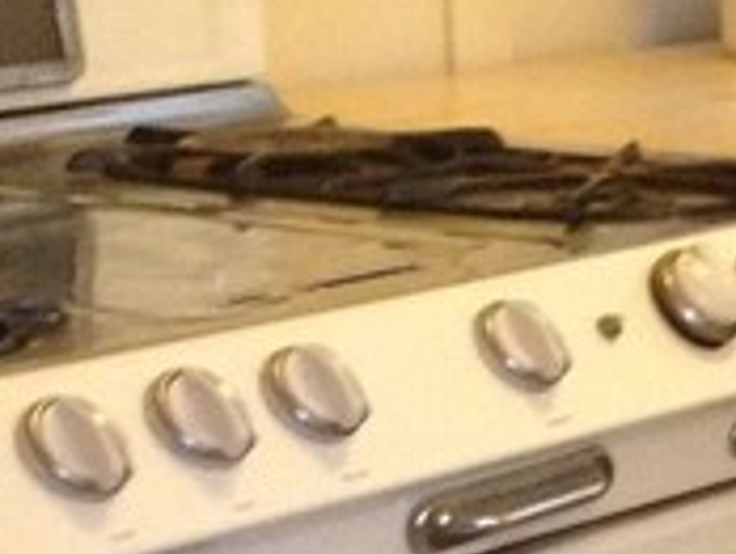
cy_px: 516
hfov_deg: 9.3
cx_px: 1662
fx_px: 4130
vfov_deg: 7.6
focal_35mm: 194
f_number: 2.4
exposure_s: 1/20
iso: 250
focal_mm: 4.12
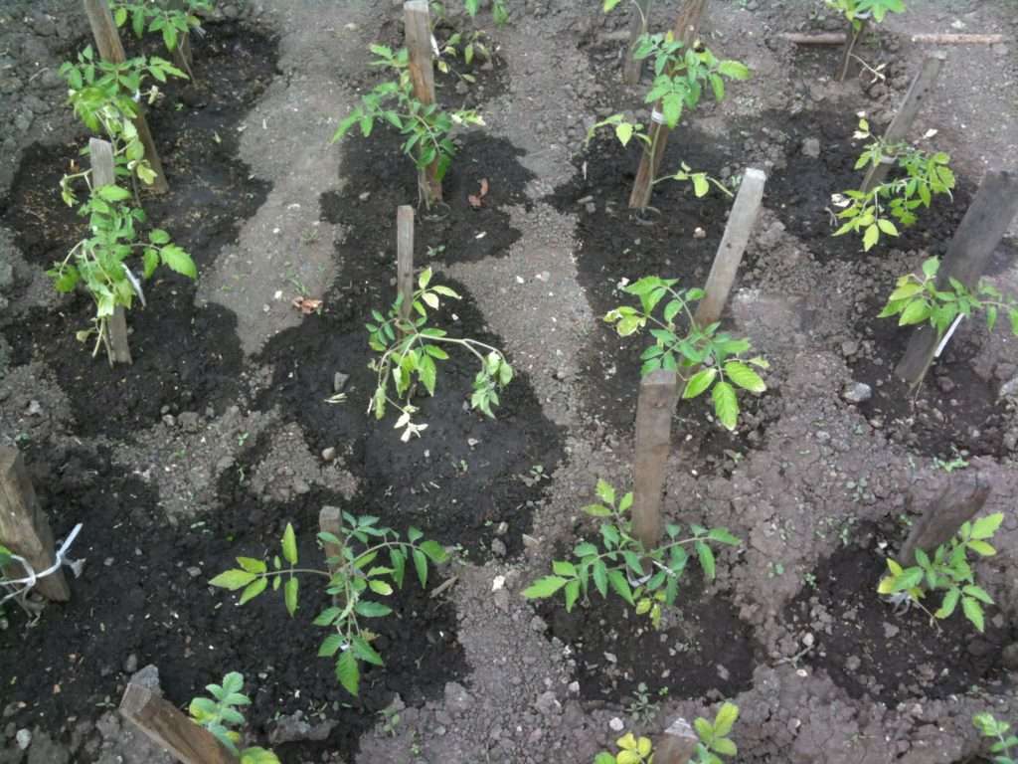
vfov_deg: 40.7
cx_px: 509
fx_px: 1029
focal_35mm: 35
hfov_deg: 52.6
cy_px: 382
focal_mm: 3.85
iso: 80
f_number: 2.8
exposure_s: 1/120
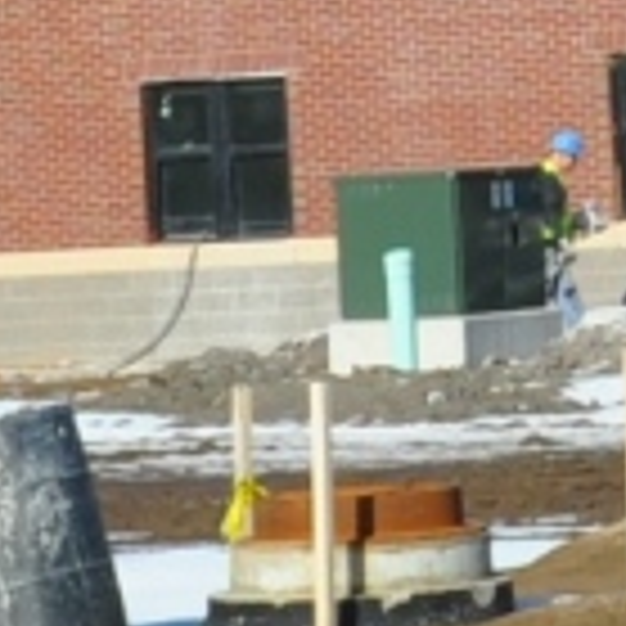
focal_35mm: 197
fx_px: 4033
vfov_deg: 8.7
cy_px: -187
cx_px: 554
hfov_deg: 8.8
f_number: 10
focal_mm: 21
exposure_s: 1/400
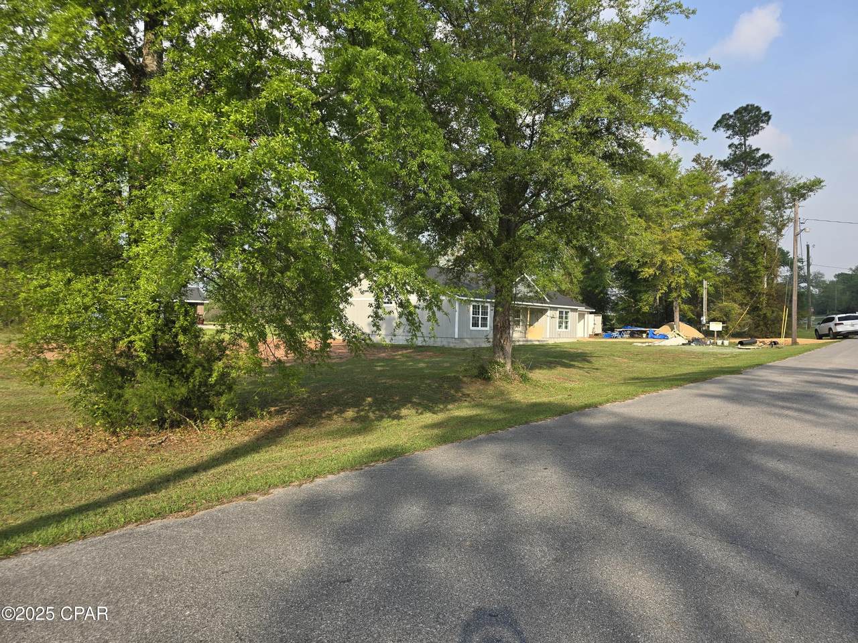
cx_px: 429
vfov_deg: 58.9
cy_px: 322
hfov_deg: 73.9
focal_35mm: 23
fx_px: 570
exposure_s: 1/494
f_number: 1.7
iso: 12
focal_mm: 6.3
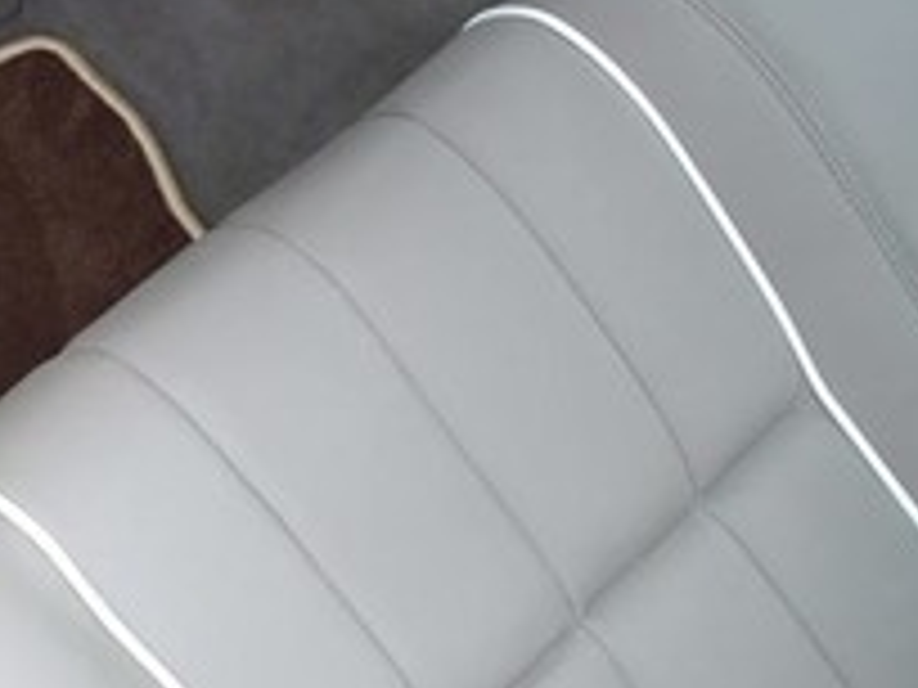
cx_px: 76
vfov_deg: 19.3
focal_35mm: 74
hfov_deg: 25.4
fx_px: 1962
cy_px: 2
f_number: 2.7
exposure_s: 1/100
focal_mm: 6
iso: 160
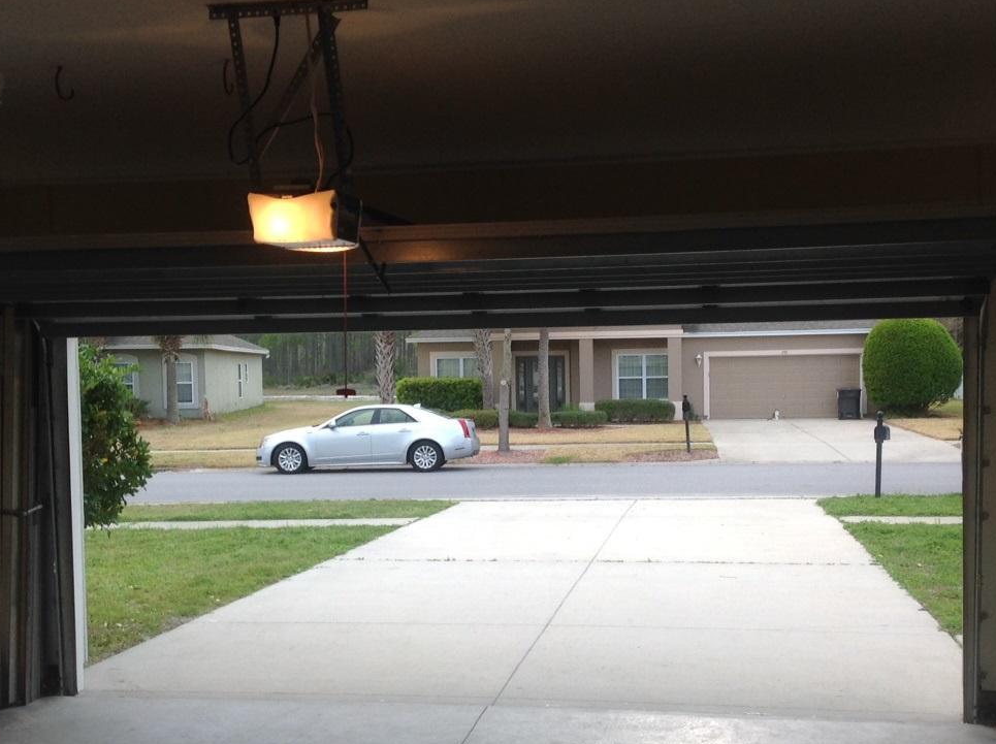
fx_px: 1350
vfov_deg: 30.8
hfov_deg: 40.5
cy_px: 429
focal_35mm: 47
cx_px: 504
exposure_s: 1/206
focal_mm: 4.28
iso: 50
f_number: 2.4
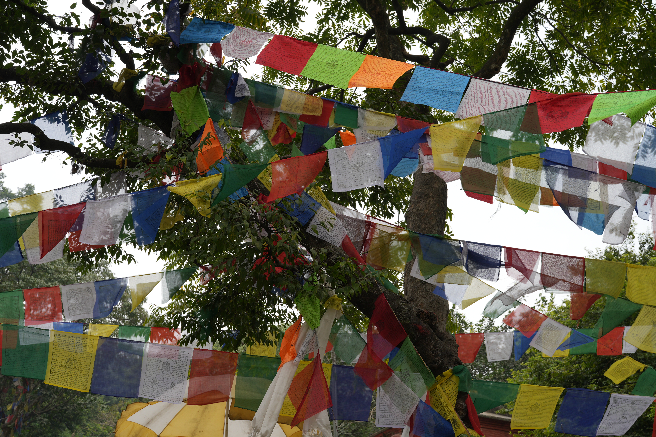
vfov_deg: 34.2
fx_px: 711
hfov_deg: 49.6
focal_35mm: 39
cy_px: 218
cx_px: 328
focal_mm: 39
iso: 100
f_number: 6.3
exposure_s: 1/125
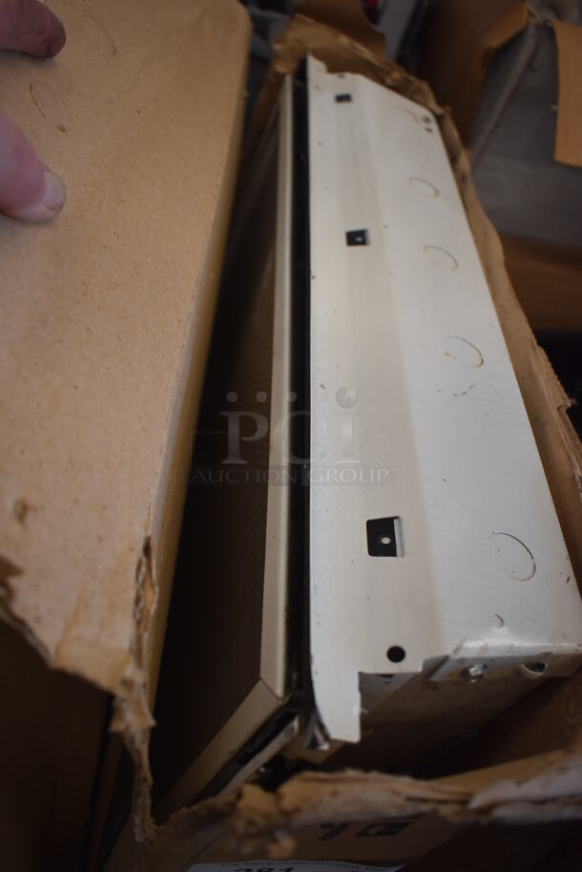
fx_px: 726
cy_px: 436
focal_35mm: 30
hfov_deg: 43.7
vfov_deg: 61.9
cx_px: 291
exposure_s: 1/200
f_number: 3.8
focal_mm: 20
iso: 800
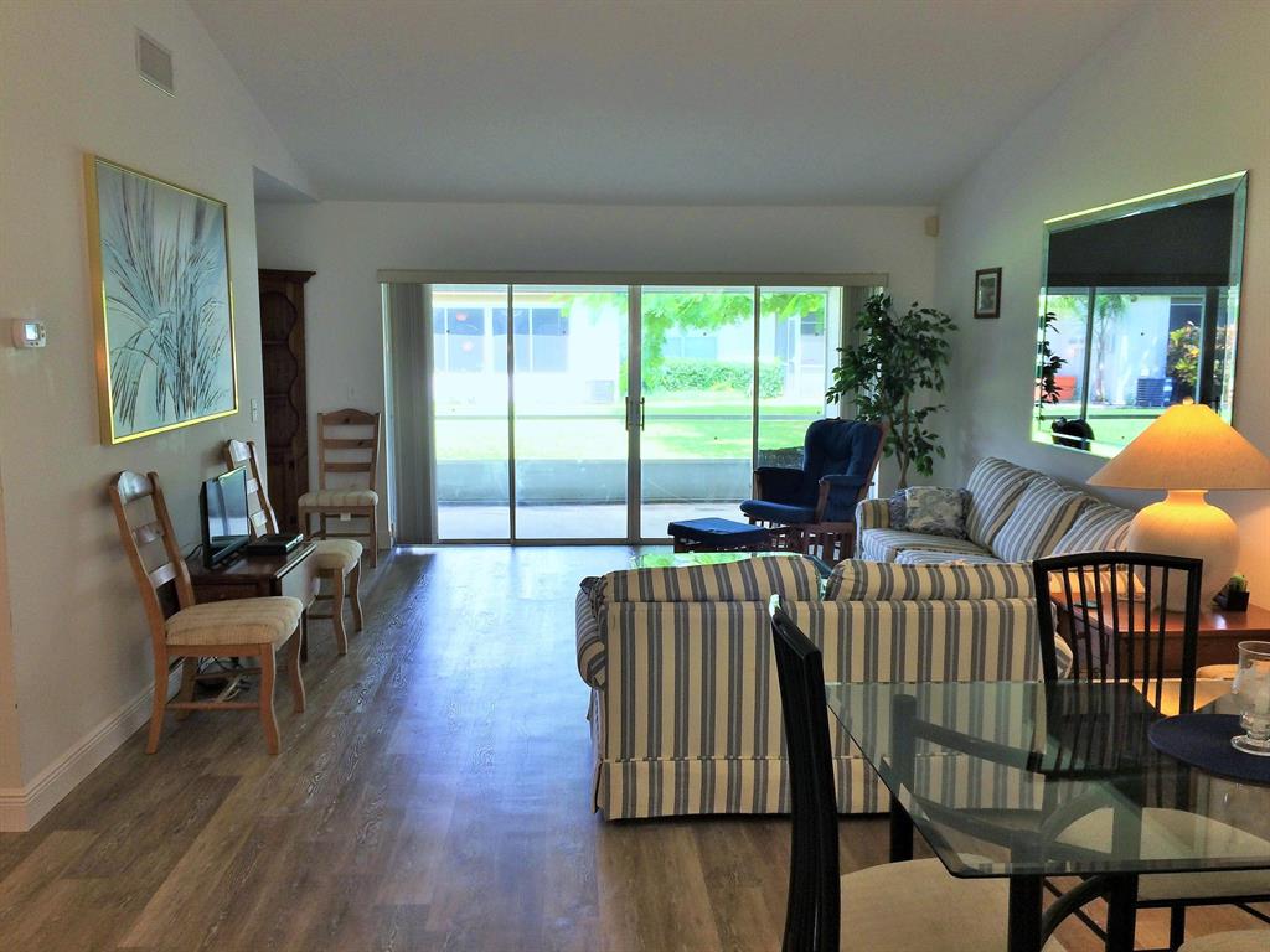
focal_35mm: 29
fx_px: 1064
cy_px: 476
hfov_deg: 61.7
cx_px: 635
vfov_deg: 48.2
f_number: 2.2
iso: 50
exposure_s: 1/60
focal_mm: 4.15
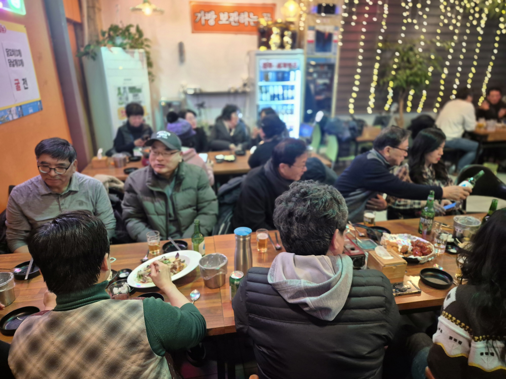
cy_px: 190
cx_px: 253
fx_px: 336
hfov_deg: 73.9
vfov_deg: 58.9
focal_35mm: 23
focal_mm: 5.4
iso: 800
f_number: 1.8
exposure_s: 1/60
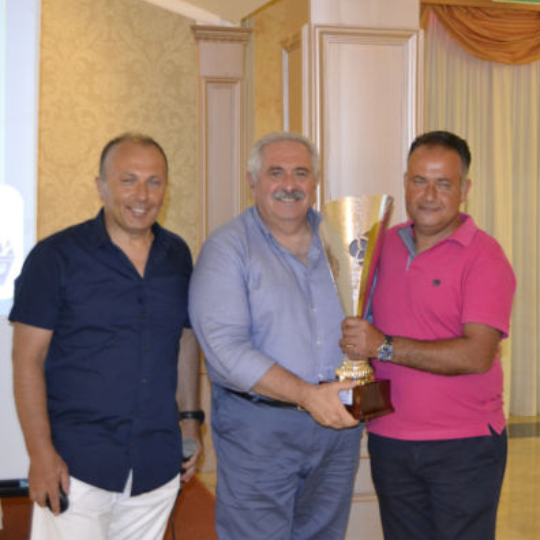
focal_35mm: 68
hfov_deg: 25.2
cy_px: 269
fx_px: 1194
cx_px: 398
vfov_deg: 25.5
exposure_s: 1/60
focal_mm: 35
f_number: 4.5
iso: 2500
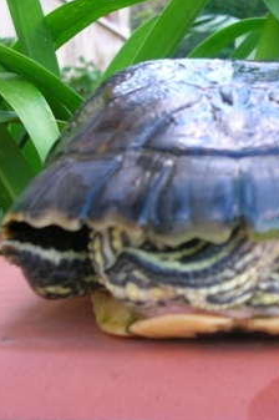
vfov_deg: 31.0
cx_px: 240
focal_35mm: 65
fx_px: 757
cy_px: 211
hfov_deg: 20.5
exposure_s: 1/45.7
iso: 50
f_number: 3.2
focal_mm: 7.7
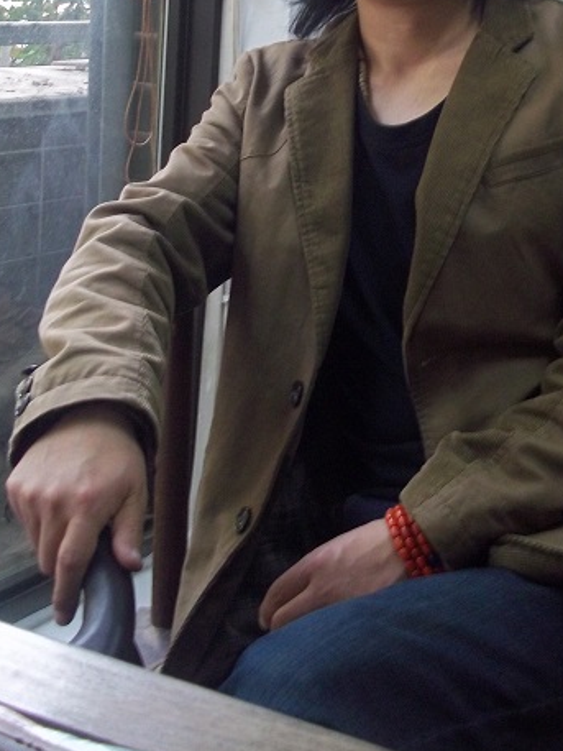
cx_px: 369
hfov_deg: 23.2
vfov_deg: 30.1
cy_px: 163
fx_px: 1366
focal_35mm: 63
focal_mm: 6.5
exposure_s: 1/8
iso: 177
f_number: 3.1
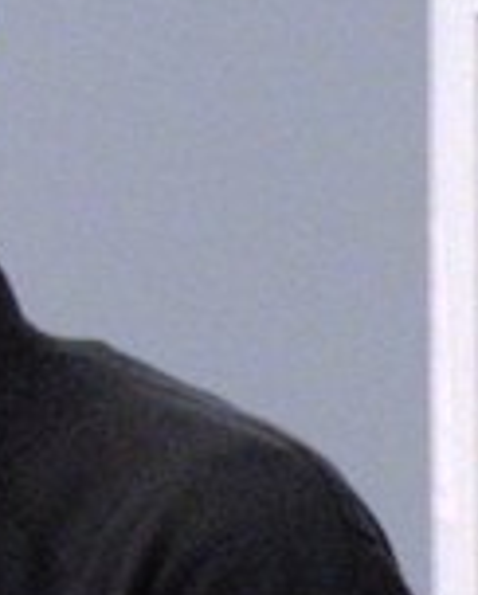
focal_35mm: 452
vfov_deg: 4.3
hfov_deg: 3.4
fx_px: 7977
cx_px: -368
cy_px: 337
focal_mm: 19.4
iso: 400
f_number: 4.5
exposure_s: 1/30
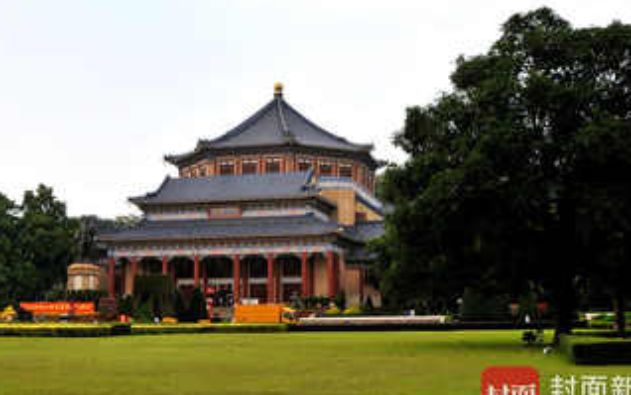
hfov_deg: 43.5
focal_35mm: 46
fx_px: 791
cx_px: 321
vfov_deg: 28.0
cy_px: 176
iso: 200
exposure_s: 1/80
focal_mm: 24
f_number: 13
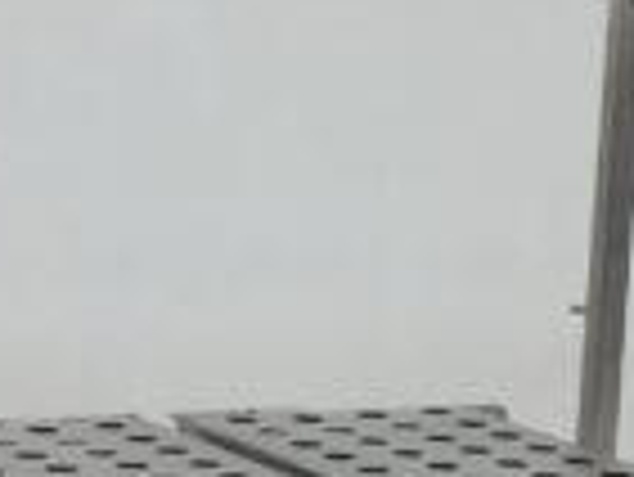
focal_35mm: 245
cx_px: 198
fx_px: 4491
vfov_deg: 6.0
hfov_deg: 8.1
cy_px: 754
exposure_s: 1/80
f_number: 4.5
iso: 400
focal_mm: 10.86
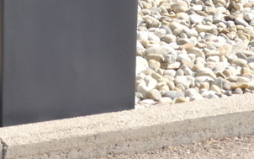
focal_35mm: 236
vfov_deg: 5.5
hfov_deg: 8.9
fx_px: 1634
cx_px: 83
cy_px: -93
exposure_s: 1/200
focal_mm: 42
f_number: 7.1
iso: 160
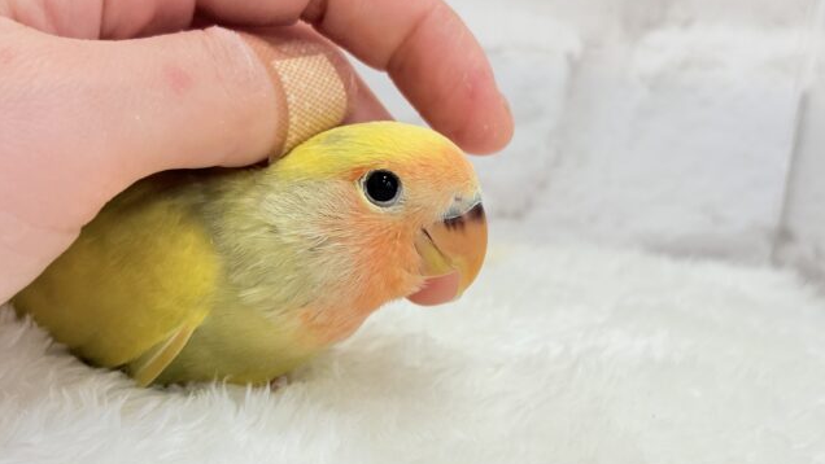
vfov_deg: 21.0
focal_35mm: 57
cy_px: 296
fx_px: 1247
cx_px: 411
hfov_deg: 36.6
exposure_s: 1/100
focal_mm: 5.96
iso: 80
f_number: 1.6
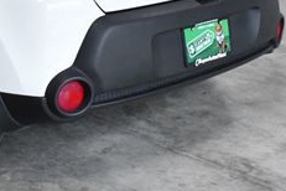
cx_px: -2
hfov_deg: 18.4
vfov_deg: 12.4
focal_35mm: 108
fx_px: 858
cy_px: -46
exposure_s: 1/500
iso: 2500
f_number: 11
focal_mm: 26
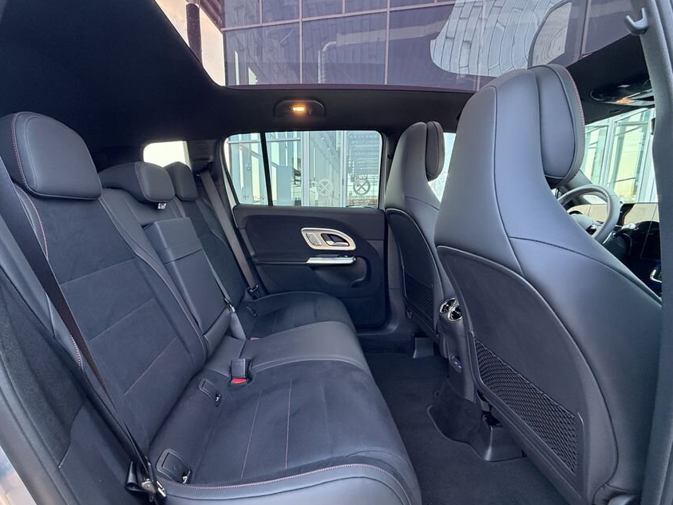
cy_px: 279
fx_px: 330
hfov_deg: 90.9
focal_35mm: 17
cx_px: 311
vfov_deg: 74.5
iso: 320
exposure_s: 1/78
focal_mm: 2.22
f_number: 2.2
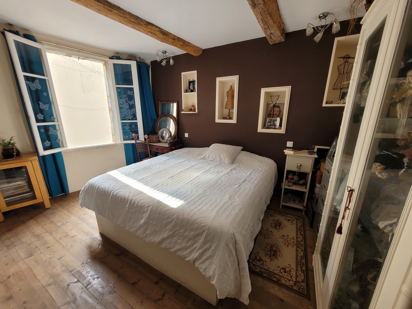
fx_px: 155
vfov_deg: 89.9
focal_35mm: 13
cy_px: 154
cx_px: 206
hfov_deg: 106.2
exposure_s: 1/50
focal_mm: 1.74
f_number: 2.2
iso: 50
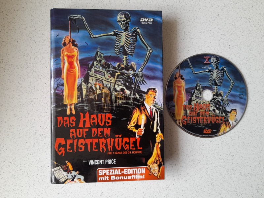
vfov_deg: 54.9
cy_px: 99
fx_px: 191
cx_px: 132
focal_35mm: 25
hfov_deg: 69.4
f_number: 2
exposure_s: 1/60
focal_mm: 4.6
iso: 125
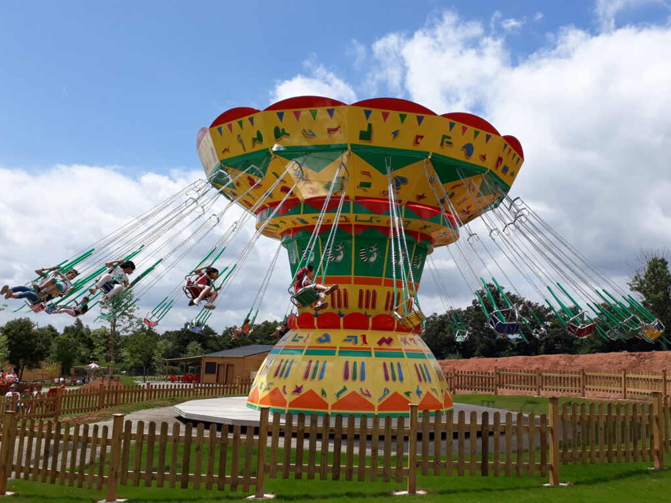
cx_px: 380
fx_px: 620
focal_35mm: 32
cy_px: 275
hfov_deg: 56.6
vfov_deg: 44.1
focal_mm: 3.6
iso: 40
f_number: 1.9
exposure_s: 1/2304
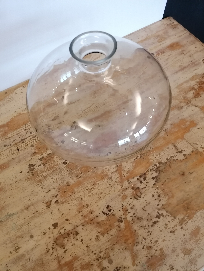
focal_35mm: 27
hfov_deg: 51.4
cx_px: 102
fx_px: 212
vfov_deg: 65.3
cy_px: 136
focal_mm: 4.75
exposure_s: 1/25
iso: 500
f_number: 1.8
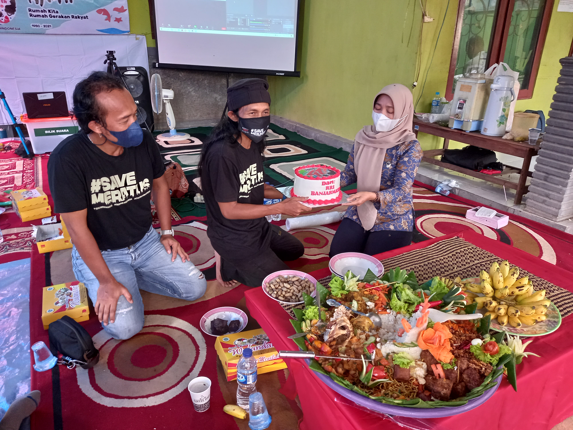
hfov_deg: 69.4
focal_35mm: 25
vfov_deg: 54.9
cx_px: 286
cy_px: 215
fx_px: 414
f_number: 2
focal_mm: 4.6
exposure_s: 1/33
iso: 250
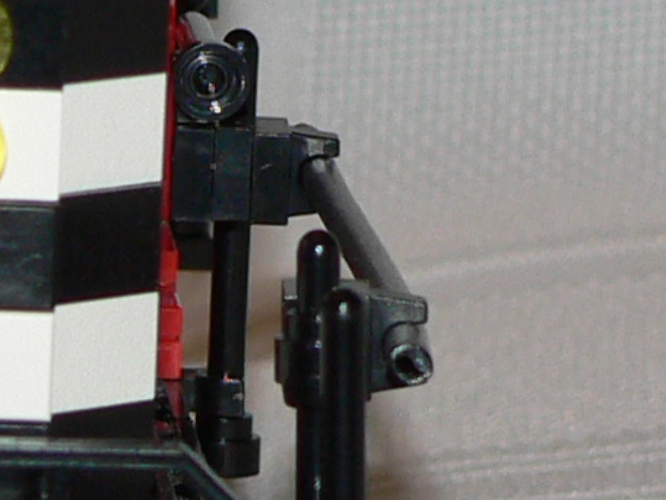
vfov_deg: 3.7
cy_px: 534
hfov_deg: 4.9
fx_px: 7773
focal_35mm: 404
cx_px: -19
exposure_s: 1/60
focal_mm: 13.7
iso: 100
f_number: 3.2
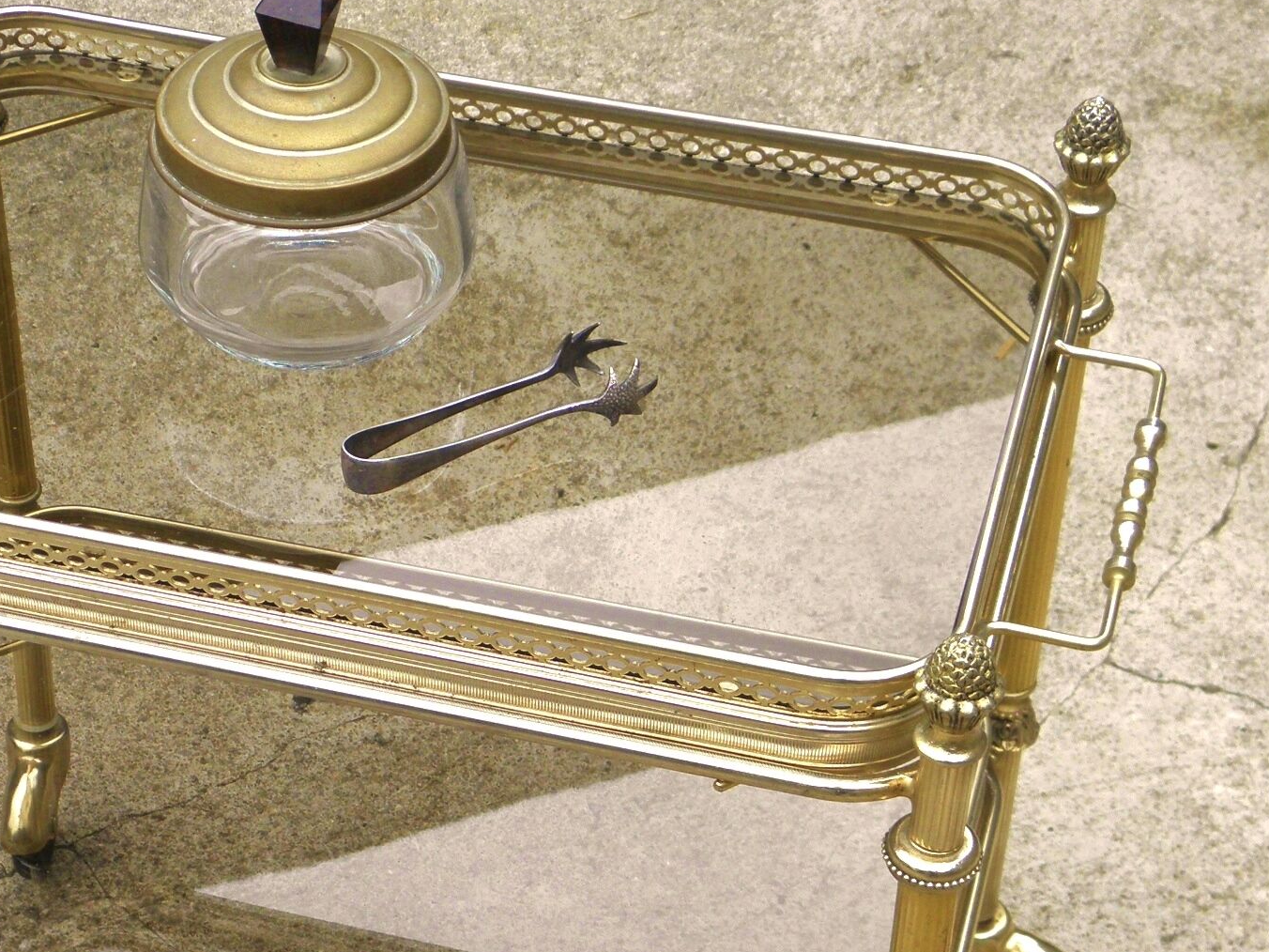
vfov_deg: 16.5
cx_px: 468
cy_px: 786
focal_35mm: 89
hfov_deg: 22.0
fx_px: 3263
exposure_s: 1/80
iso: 100
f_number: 3.9
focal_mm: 8.6
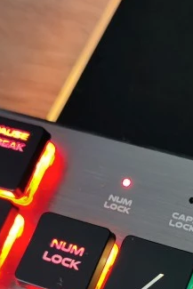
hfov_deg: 13.0
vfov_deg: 19.1
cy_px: 254
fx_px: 843
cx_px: 164
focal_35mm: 105
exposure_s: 1/50
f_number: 1.6
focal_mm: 5.56
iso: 250
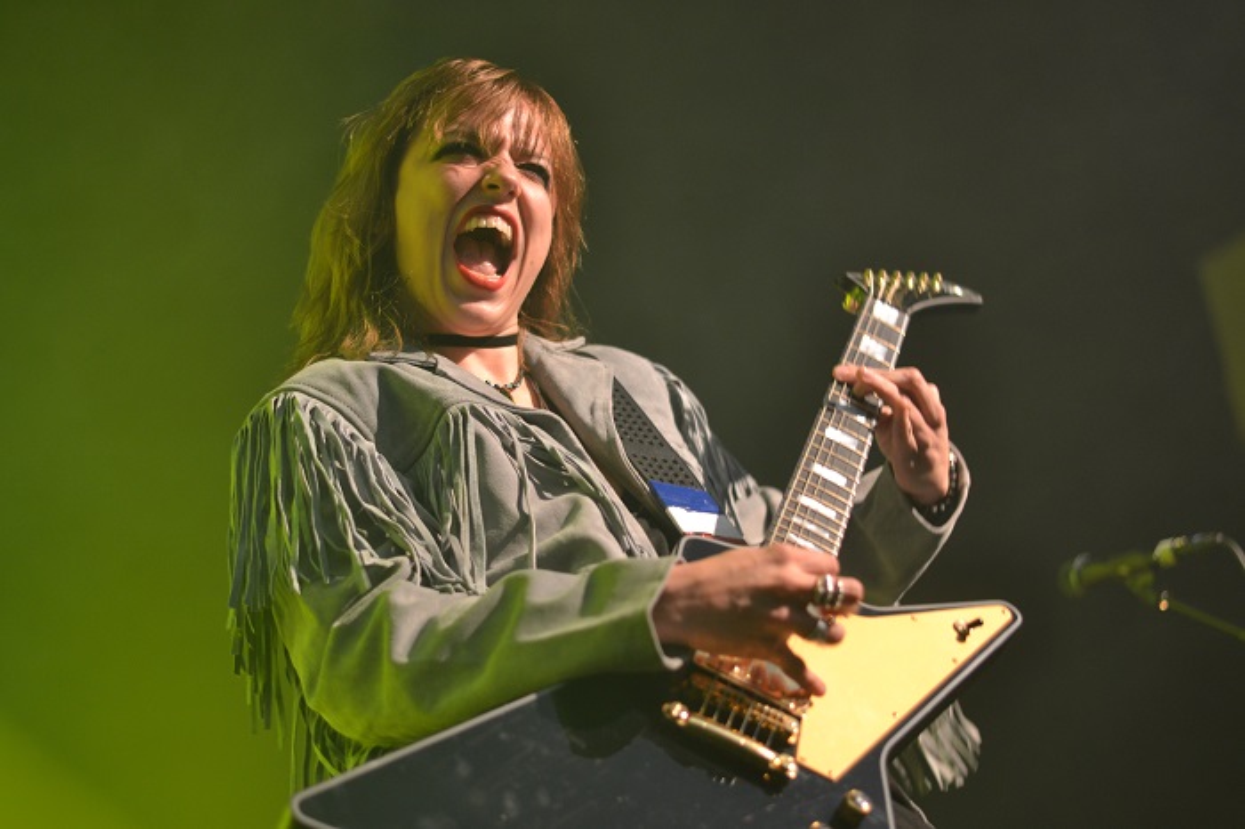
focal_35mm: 75
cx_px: 622
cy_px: 414
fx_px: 2592
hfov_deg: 27.0
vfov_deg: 18.2
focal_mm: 50
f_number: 1.8
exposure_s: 1/60
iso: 450
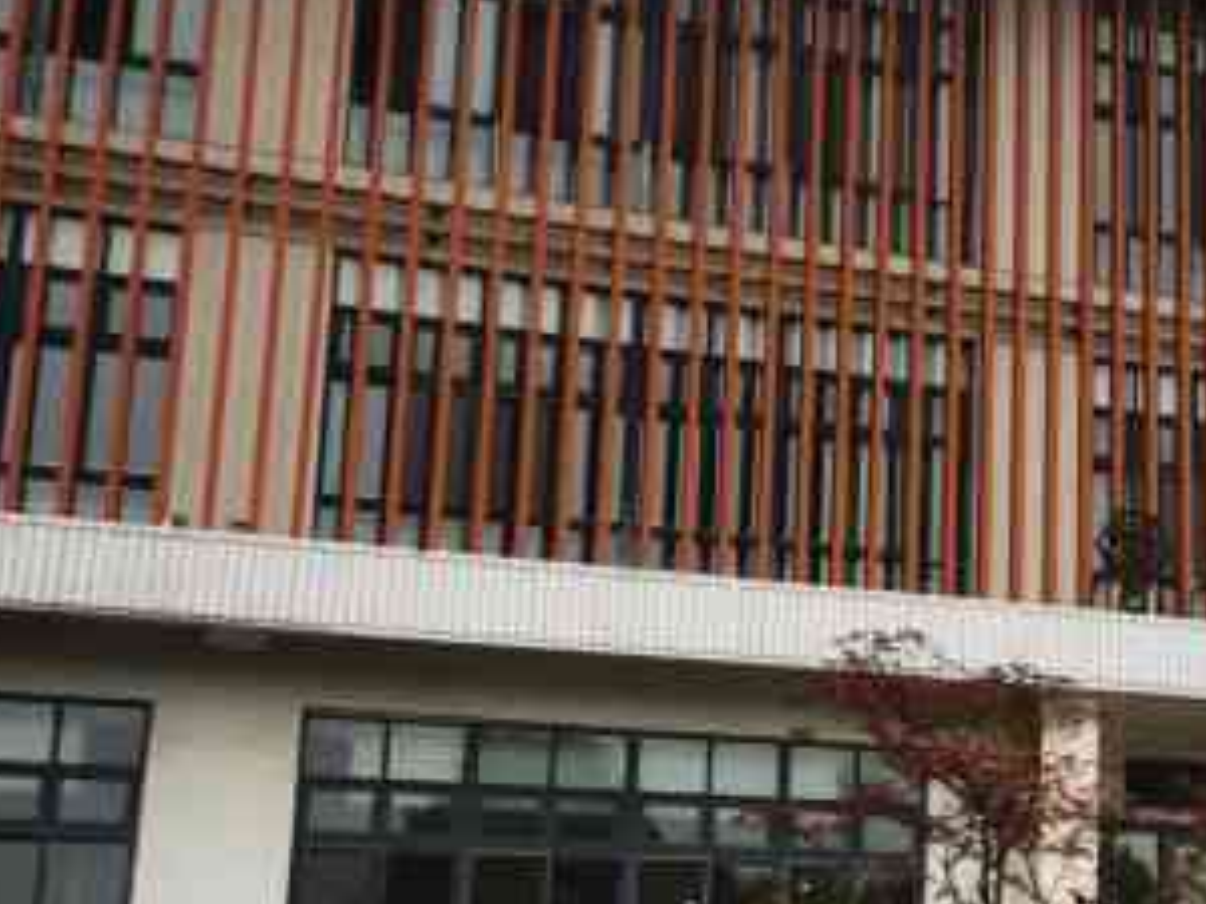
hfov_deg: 28.9
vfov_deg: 23.2
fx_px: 2195
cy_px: 617
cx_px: 1182
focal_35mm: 63
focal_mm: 5.58
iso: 50
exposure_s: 1/154
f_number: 1.8
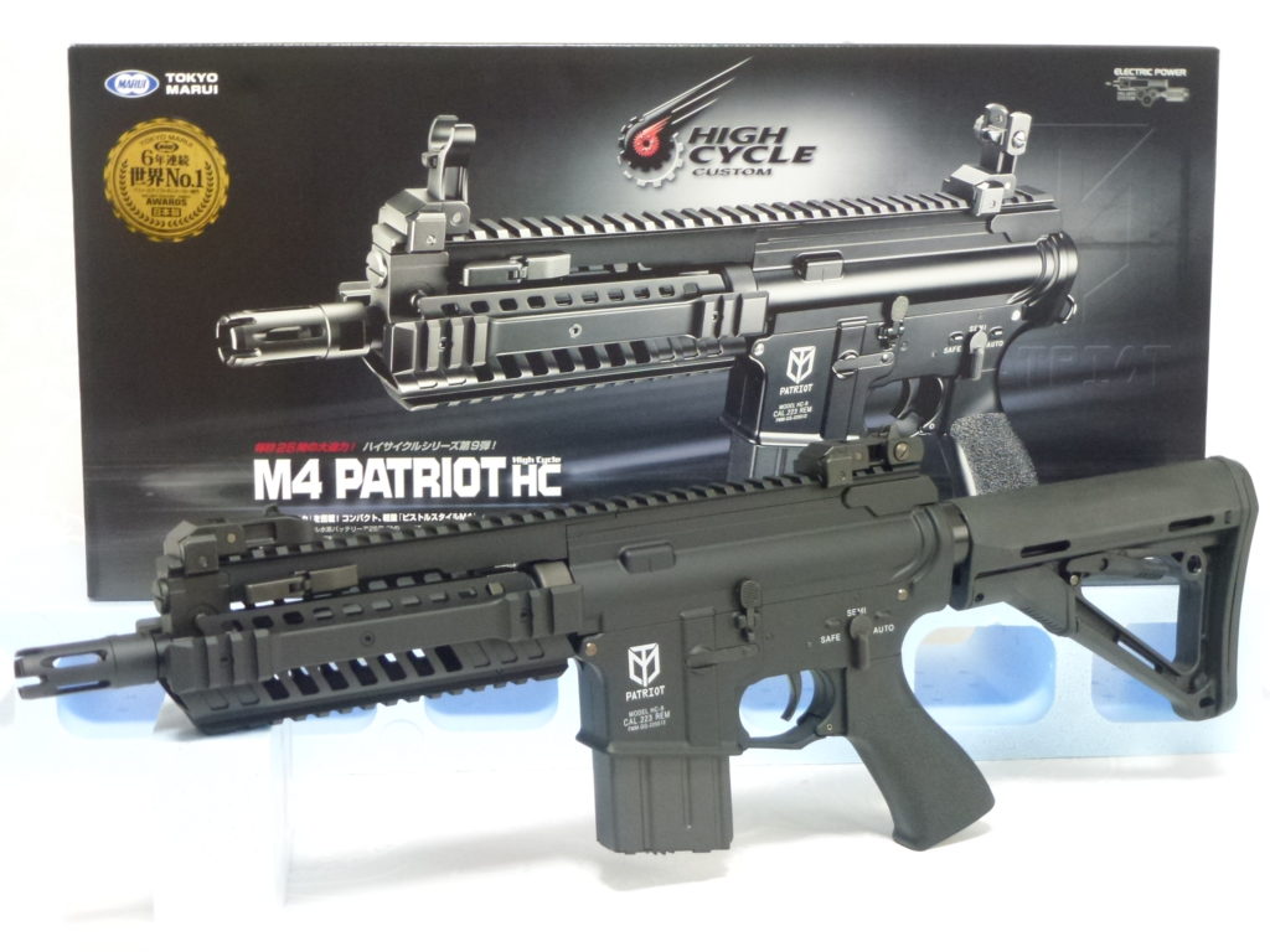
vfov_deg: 25.7
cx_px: 635
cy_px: 476
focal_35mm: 57
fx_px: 2091
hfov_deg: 33.8
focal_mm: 10.1
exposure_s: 1/4
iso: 400
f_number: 4.4
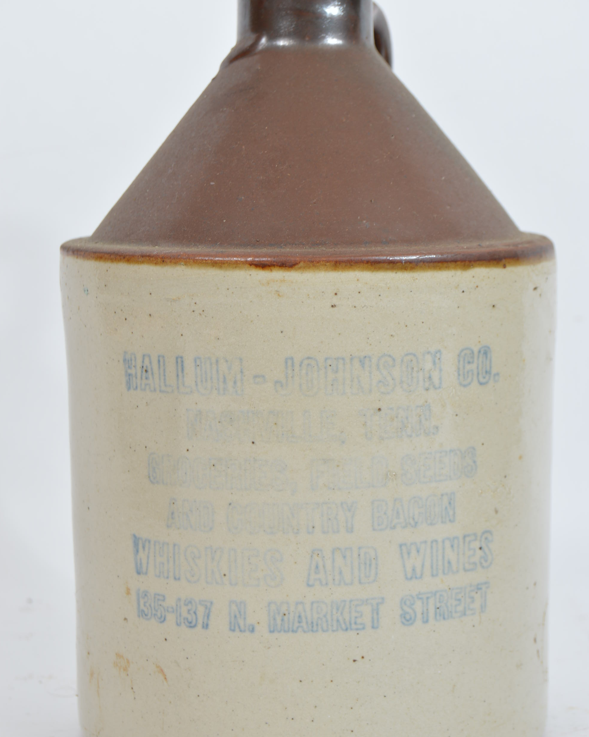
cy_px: 379
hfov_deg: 17.3
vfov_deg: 21.5
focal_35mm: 89
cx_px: 294
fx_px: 1939
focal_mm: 52
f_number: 8
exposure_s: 1/80
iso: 100
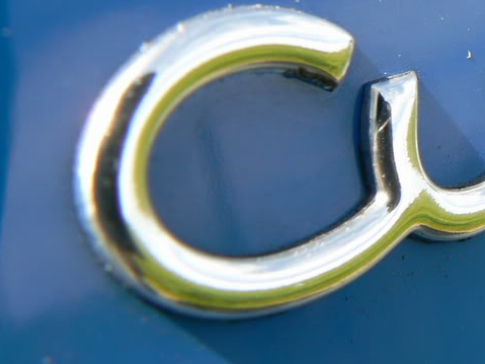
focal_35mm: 77
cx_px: 483
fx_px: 1079
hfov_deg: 24.2
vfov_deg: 19.0
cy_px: 107
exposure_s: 1/250
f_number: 5.6
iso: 80
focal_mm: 6
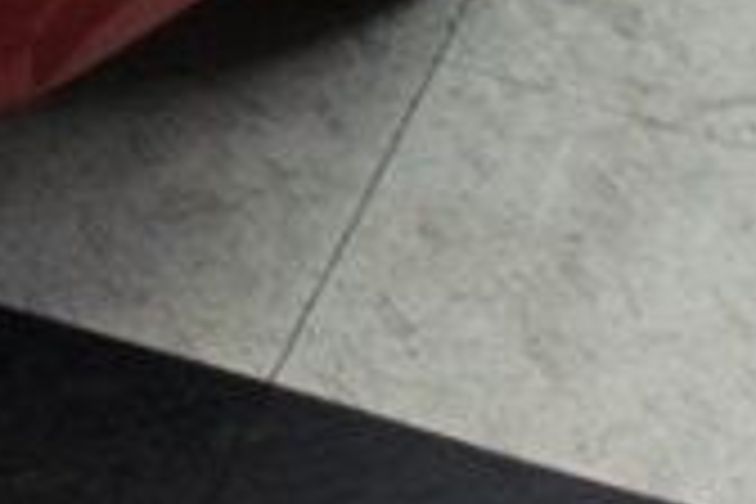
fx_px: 3444
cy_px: -979
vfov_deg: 7.4
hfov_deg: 12.0
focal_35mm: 164
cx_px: -360
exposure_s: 1/250
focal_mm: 18
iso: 1600
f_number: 3.5
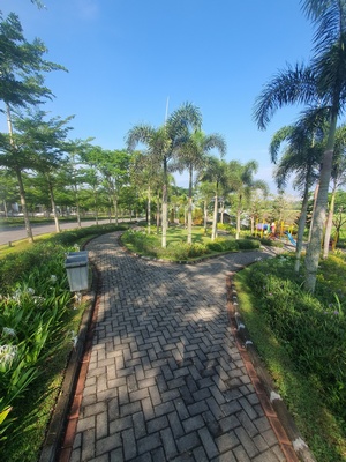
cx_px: 173
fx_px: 173
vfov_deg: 106.2
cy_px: 231
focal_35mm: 13
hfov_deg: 89.9
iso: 50
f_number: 2.2
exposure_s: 1/382
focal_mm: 1.8
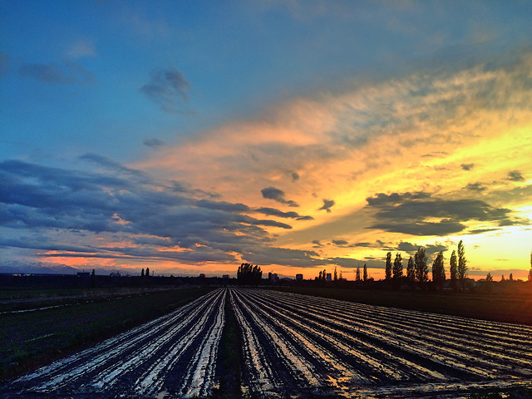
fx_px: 446
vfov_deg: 48.2
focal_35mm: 29
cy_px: 200
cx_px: 266
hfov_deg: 61.7
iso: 32
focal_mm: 4.15
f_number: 2.2
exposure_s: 1/108
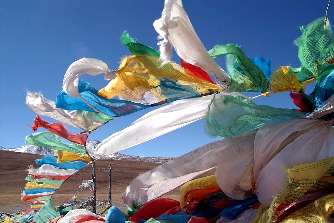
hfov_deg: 57.2
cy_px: 112
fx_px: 306
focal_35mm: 33
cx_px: 167
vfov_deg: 40.0
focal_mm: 22
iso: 100
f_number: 8
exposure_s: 1/250
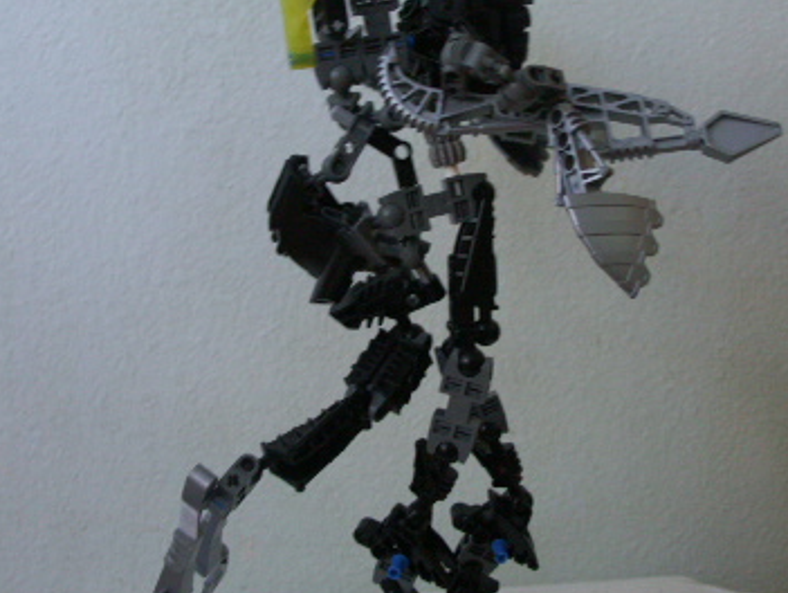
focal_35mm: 51
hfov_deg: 37.4
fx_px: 1162
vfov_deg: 28.6
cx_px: 411
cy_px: 265
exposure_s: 1/20
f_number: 2.8
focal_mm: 7.21
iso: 100
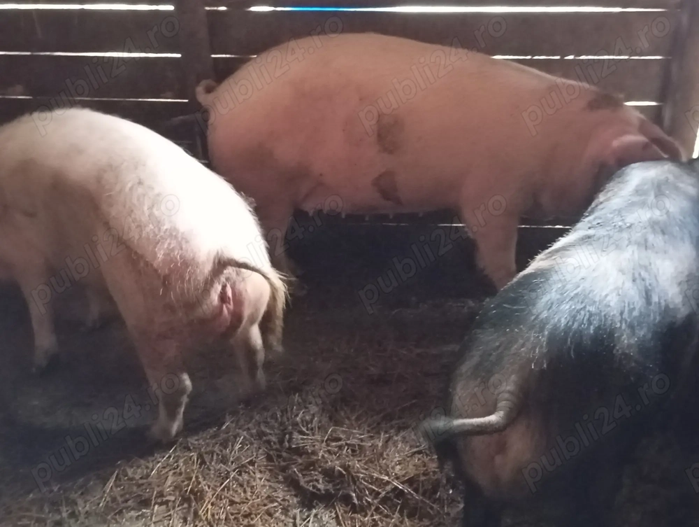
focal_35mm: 40
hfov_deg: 46.7
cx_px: 350
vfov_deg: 36.0
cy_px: 264
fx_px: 809
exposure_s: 1/14.3
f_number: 1.8
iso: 12962
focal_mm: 4.22
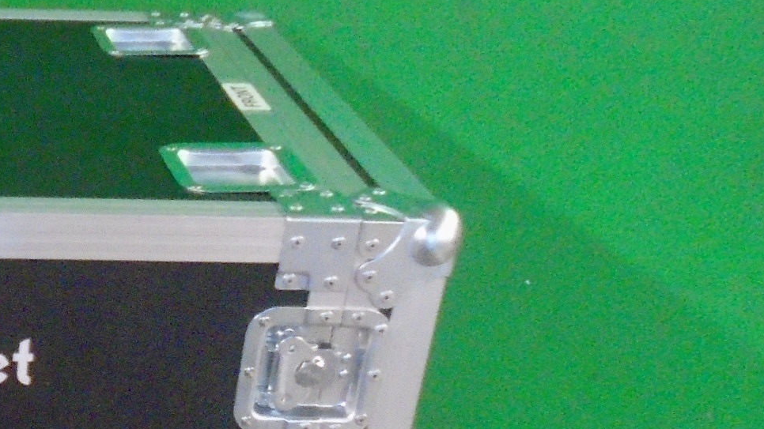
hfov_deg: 25.3
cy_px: 581
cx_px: -134
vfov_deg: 15.1
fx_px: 1539
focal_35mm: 76
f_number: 3.2
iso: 800
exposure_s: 1/13
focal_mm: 4.6
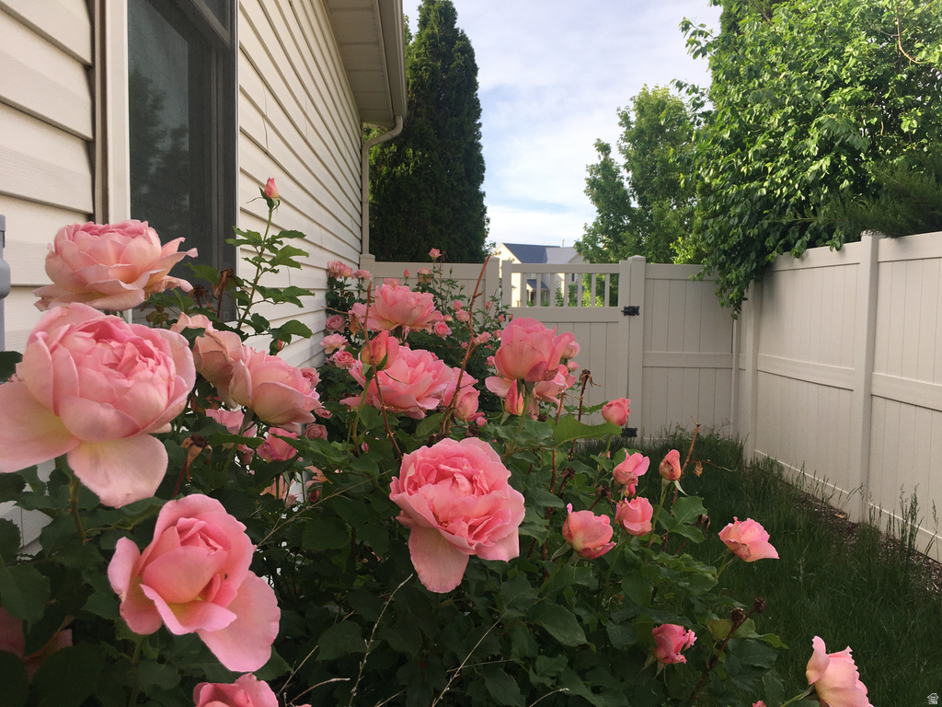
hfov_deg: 61.7
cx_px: 471
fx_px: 789
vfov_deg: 48.2
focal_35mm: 29
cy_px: 354
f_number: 2.2
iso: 25
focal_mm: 4.15
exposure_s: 1/699
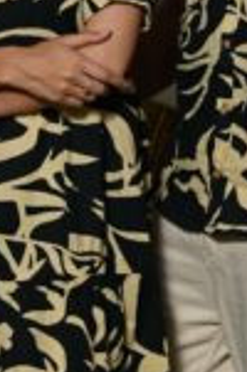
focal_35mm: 206
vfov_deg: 10.0
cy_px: 148
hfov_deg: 6.6
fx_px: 2130
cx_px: 185
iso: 400
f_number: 6.3
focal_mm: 46
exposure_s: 1/160
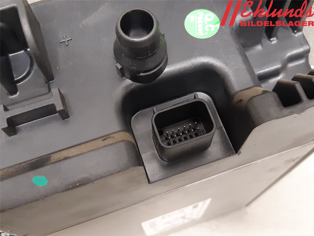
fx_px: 236
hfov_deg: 67.3
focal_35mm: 26
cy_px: 118
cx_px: 157
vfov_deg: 53.1
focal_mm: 3.93
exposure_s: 1/25
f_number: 1.7
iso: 250
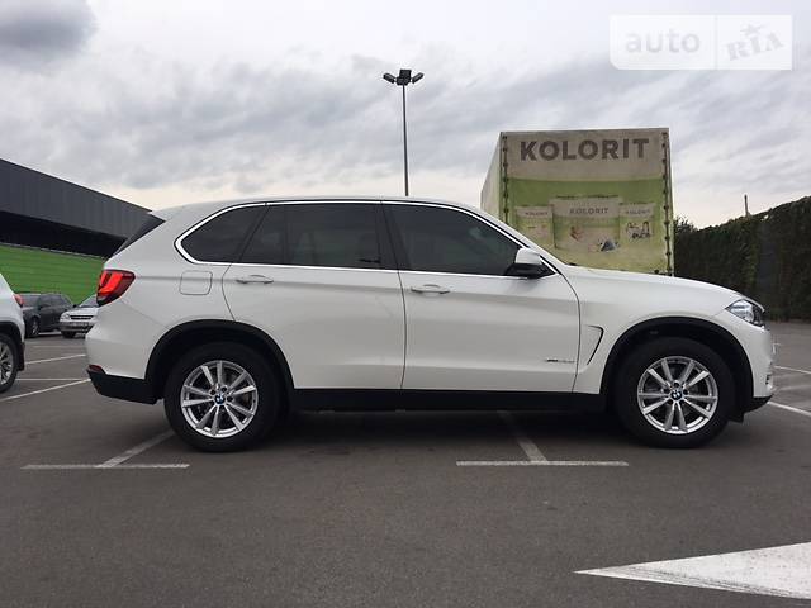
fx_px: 679
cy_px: 304
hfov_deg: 61.7
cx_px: 406
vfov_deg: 48.2
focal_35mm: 29
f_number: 2.2
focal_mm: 4.2
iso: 25
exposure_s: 1/363
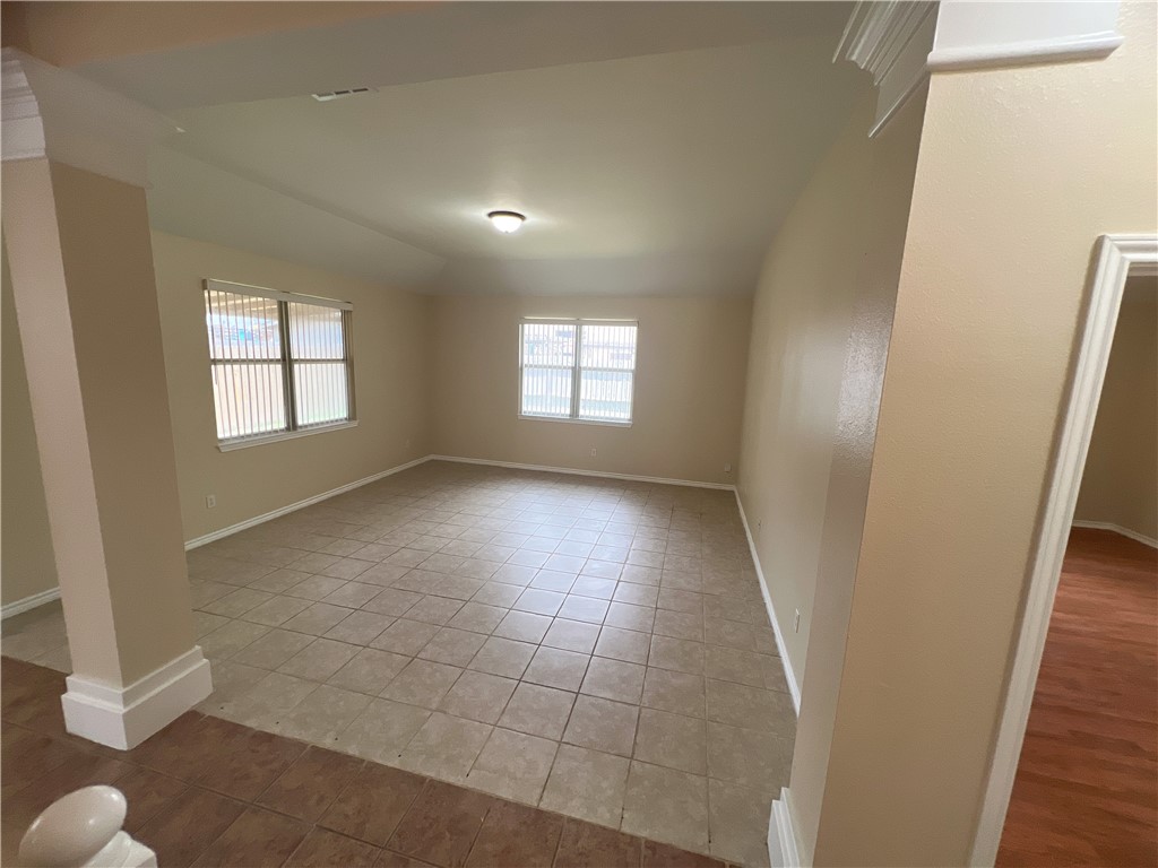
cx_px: 579
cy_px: 434
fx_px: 435
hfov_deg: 106.2
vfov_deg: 89.9
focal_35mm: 13
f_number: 1.8
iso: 200
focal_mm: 1.57
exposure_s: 1/60
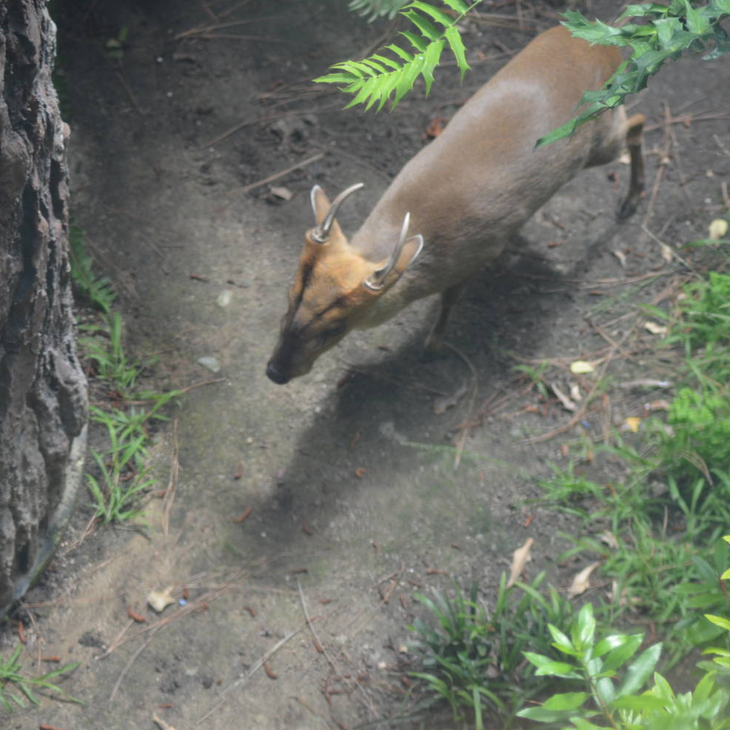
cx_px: 508
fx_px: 3667
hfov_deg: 11.4
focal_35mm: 154
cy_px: 387
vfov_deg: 11.4
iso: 400
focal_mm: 75
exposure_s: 1/250
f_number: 4
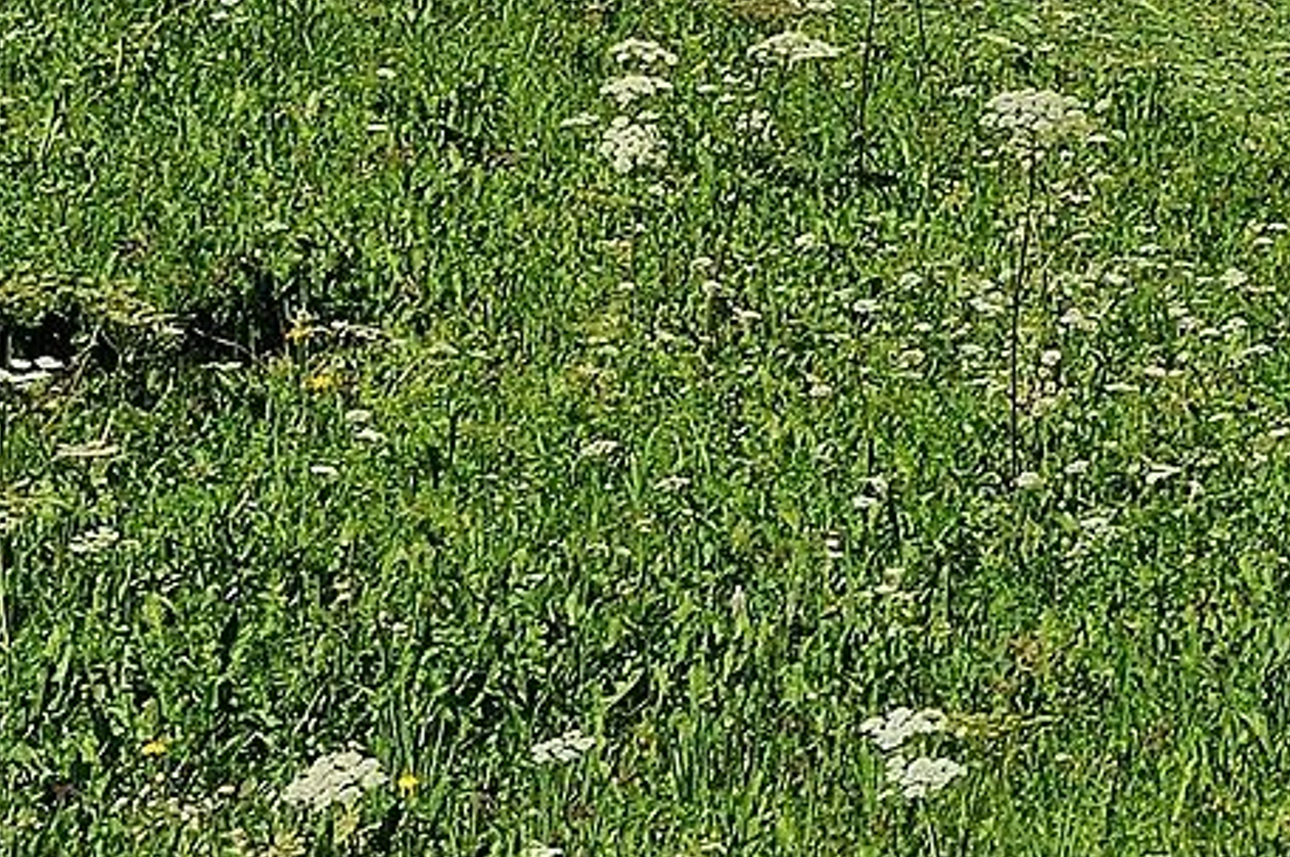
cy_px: -1393
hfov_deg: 8.1
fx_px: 8483
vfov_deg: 5.5
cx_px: 2996
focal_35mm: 237
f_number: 11
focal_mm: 45
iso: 200
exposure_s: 1/400
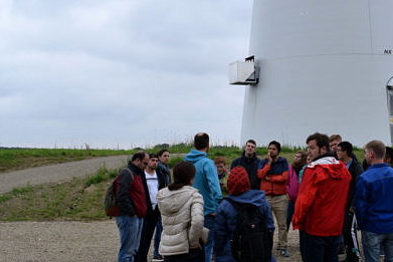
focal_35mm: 53
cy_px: 94
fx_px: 579
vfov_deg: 25.4
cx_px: 332
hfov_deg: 35.9
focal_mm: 18
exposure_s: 1/200
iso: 400
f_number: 7.1
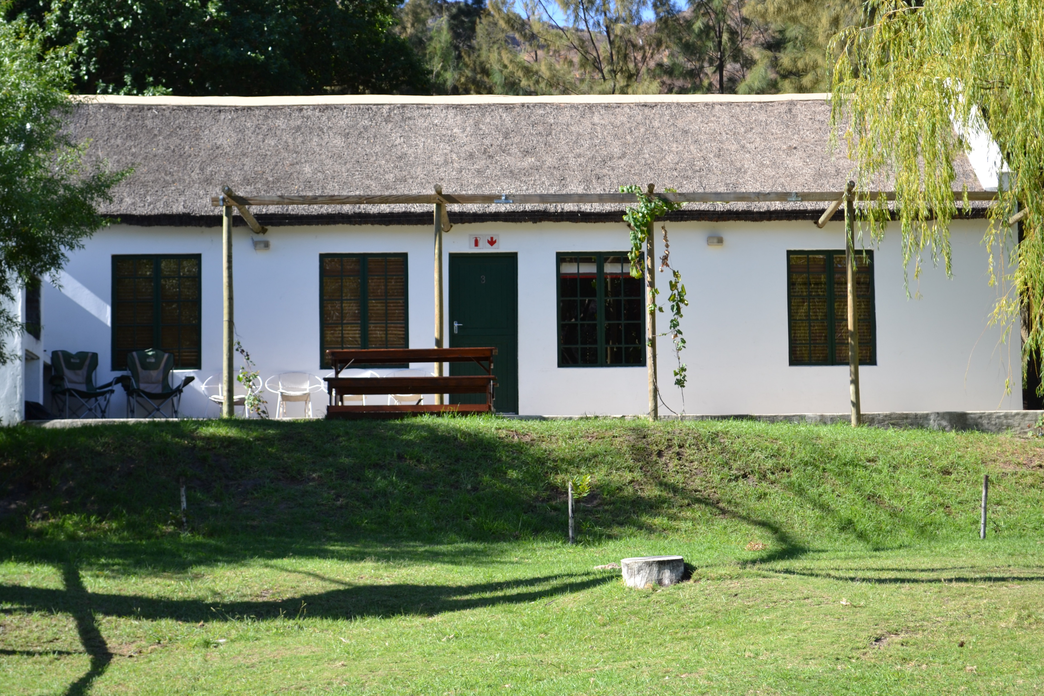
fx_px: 2001
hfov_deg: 29.2
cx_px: 522
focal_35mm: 69
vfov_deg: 19.7
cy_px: 348
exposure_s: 1/160
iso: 100
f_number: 6.3
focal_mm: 46
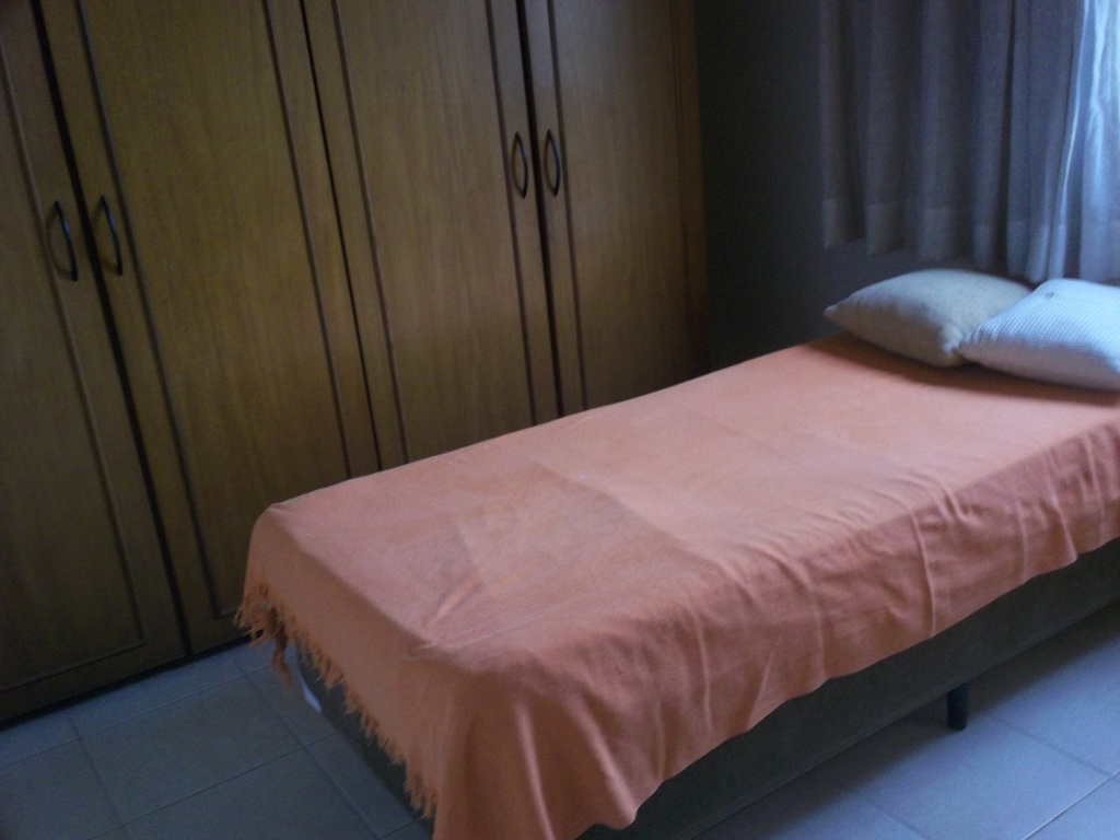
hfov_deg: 49.0
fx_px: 1229
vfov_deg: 37.7
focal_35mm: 38
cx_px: 560
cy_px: 420
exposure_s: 1/40
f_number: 4.5
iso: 160
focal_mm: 6.3
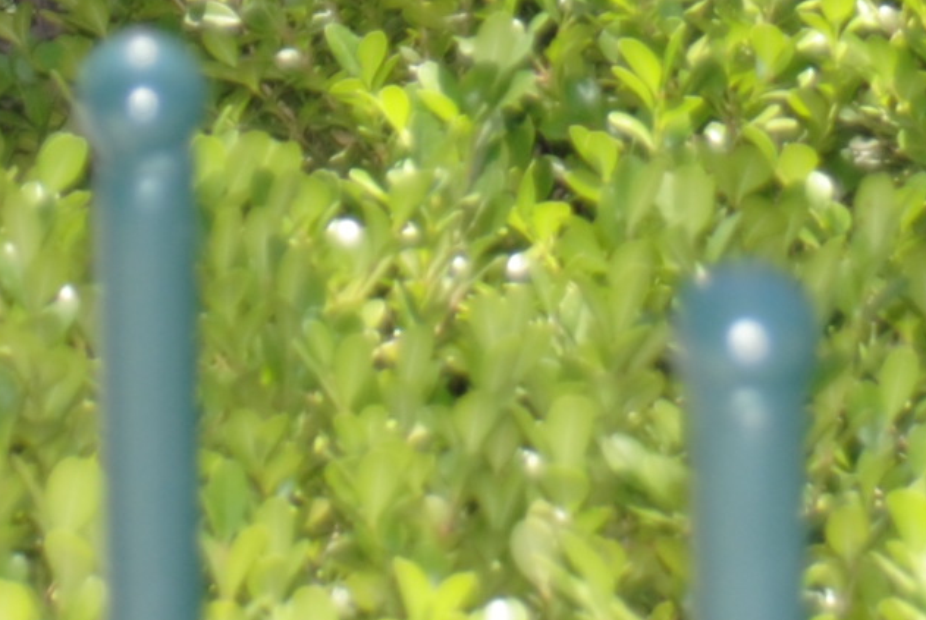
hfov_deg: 7.5
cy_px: -1140
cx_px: 407
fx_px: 7111
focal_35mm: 276
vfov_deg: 4.8
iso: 100
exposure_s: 1/125
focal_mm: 30
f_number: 4.5
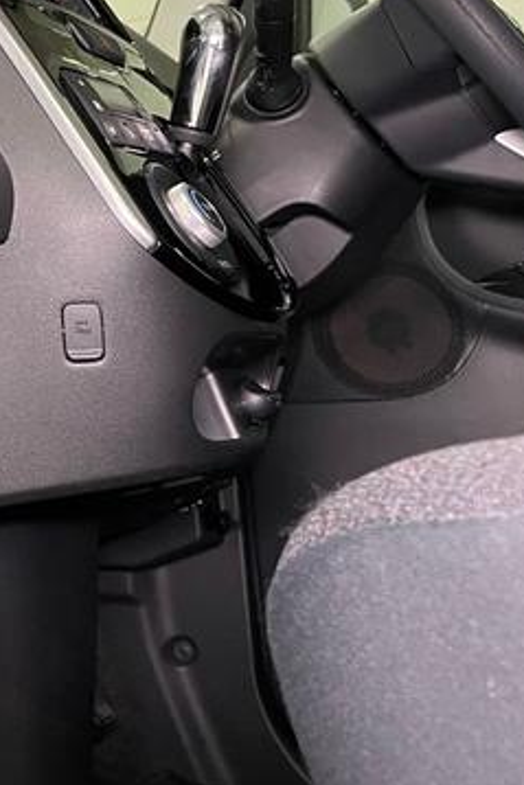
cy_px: 226
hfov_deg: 19.9
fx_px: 1265
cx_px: -285
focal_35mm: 58
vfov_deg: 34.0
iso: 500
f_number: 1.6
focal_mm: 4.2
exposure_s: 1/40
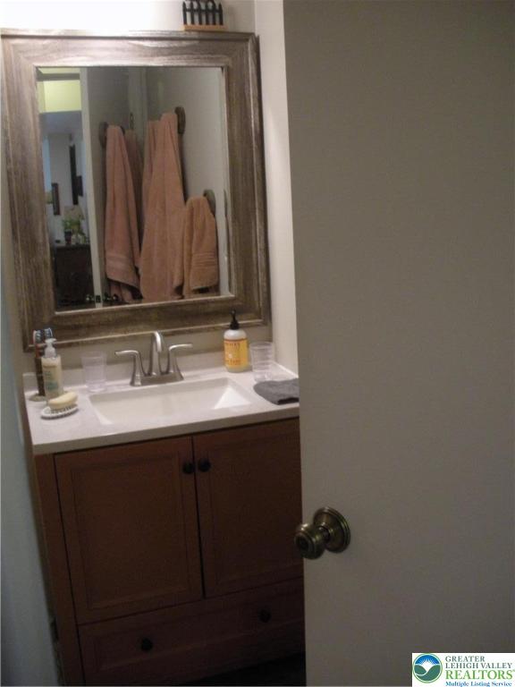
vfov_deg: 52.6
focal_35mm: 35
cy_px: 344
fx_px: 694
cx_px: 258
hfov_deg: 40.7
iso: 400
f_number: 3.5
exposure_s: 1/42.2
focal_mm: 6.3
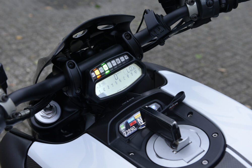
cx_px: 126
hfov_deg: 38.2
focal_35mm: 52
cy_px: 84
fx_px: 364
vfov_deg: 26.0
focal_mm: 52
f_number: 4.5
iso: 800
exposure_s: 1/200
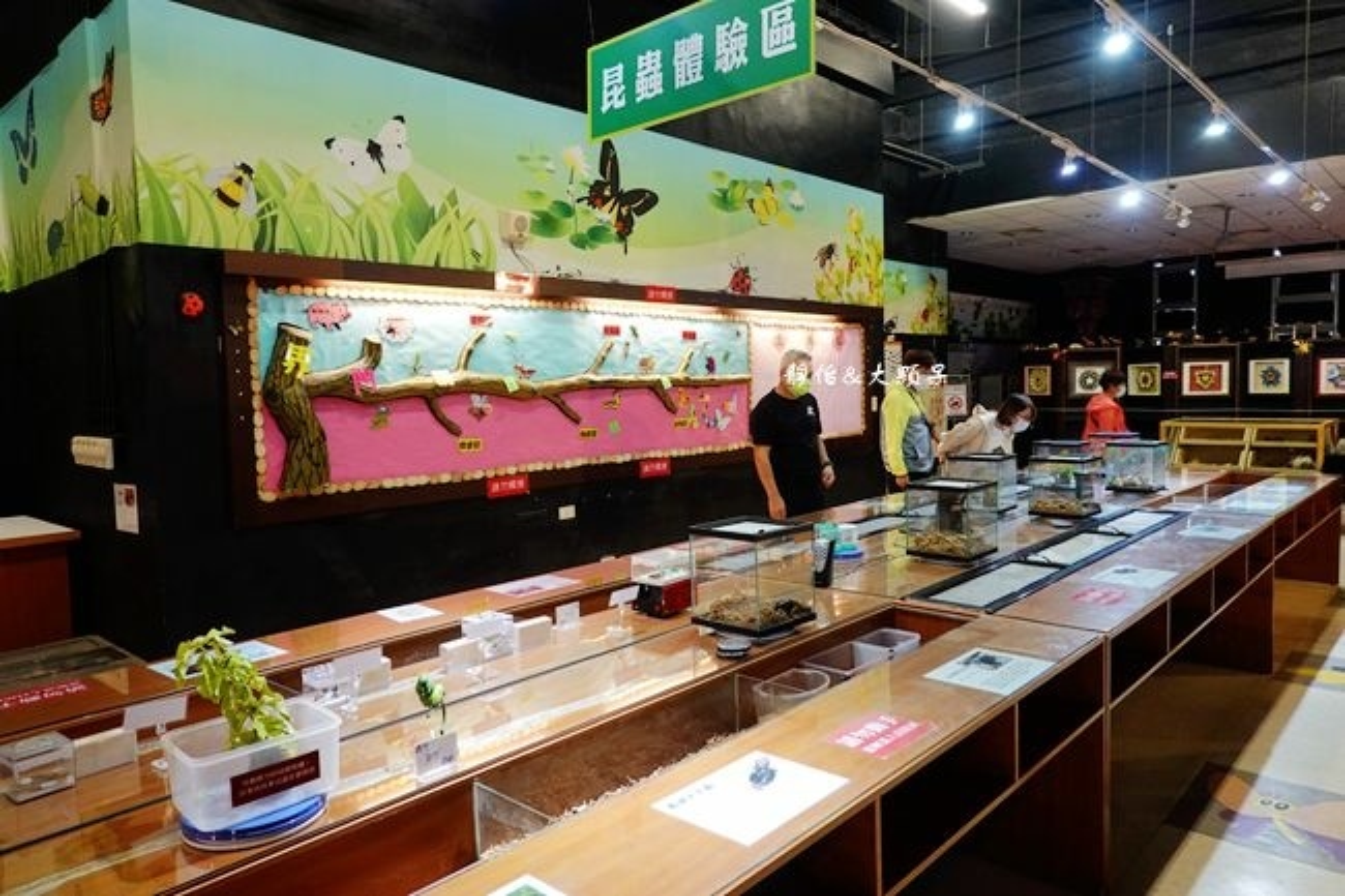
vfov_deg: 53.1
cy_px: 448
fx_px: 896
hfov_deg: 73.8
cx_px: 672
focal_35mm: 24
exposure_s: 1/30
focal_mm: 9
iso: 800
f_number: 2.8
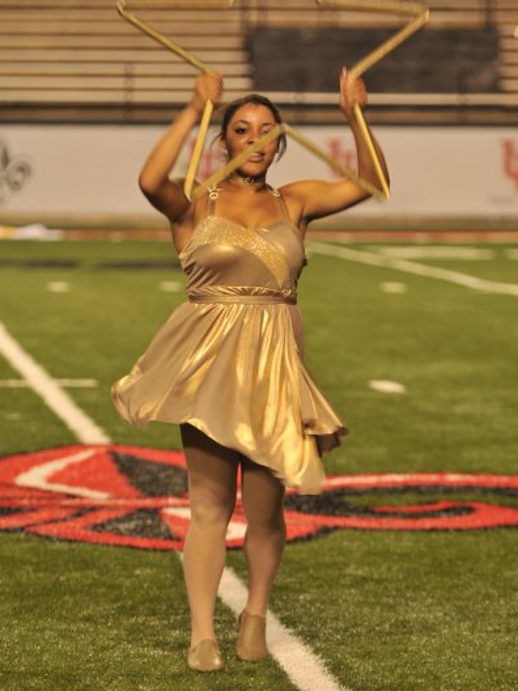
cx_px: 258
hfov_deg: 7.0
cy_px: 368
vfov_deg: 9.3
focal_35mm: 213
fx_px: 4250
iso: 200
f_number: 2.8
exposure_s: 1/80
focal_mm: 130
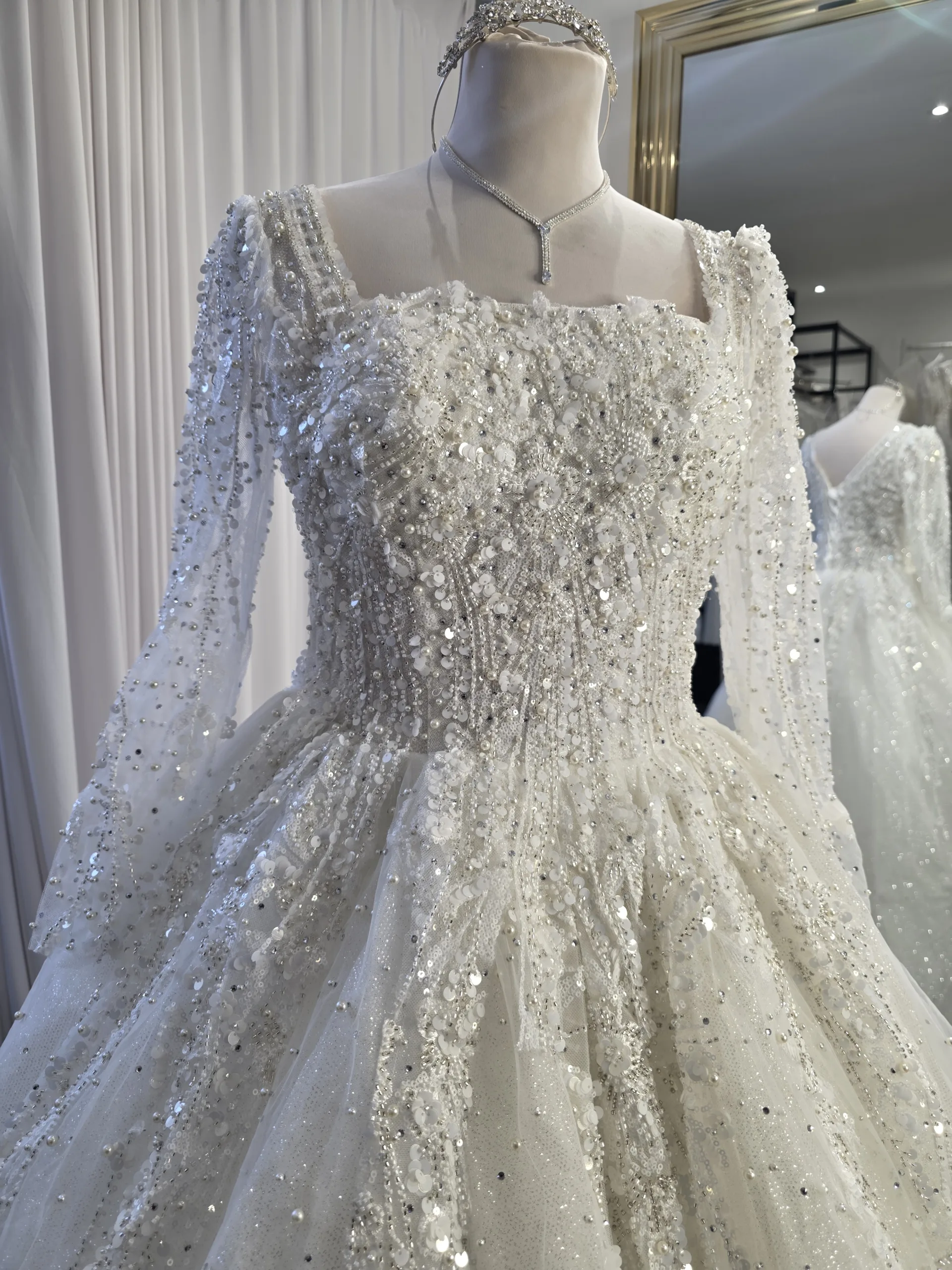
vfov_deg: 73.9
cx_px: 476
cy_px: 635
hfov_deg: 58.9
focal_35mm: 23
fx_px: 843
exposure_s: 1/52.5
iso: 50
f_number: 1.7
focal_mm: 6.3
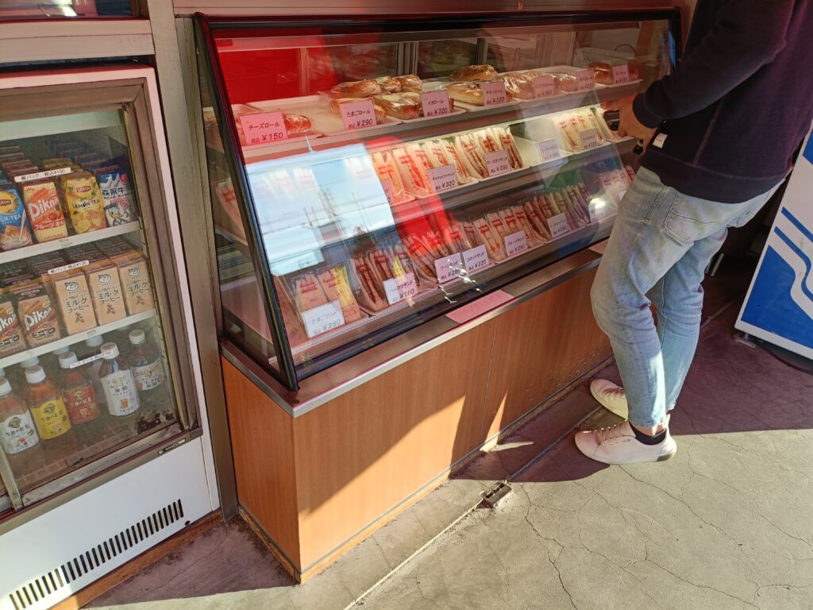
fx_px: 587
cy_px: 305
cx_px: 406
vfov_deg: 54.9
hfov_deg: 69.4
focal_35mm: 25
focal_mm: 4.7
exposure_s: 1/100
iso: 50
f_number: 1.7
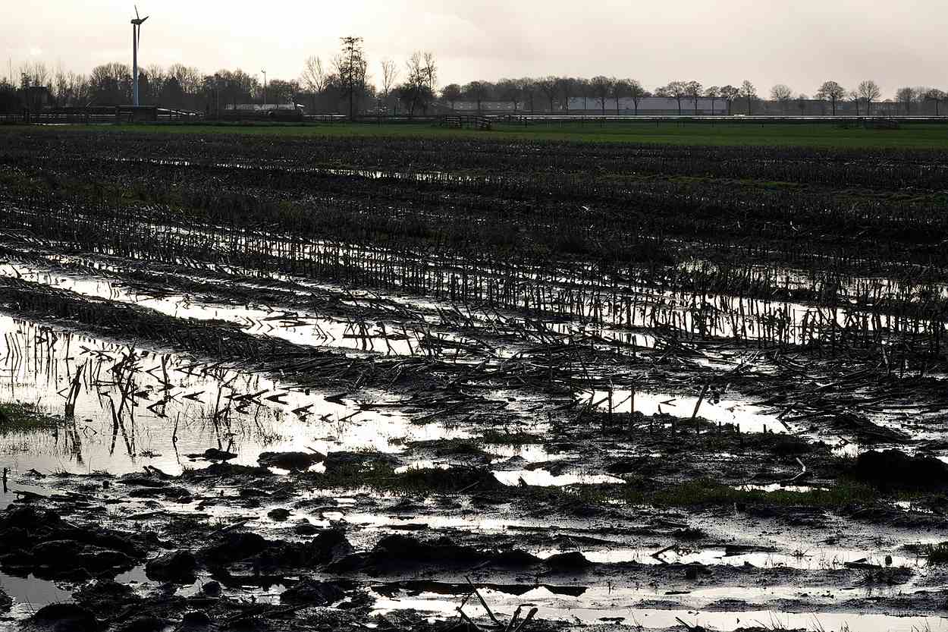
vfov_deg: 11.1
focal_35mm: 123
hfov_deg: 16.7
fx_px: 3238
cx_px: 474
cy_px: 316
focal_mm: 44.93
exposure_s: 1/320
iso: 200
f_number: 8
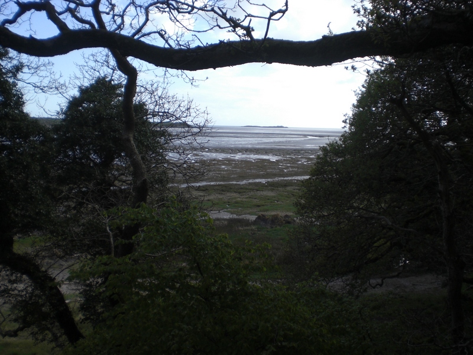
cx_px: 236
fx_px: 519
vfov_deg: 37.7
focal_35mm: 38
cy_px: 178
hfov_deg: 49.0
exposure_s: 1/400
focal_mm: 6.3
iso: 50
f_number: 3.1
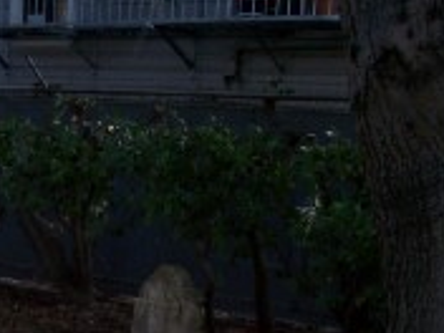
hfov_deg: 22.2
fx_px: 1077
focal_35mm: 84
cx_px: -28
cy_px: 353
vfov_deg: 17.1
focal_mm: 5.6
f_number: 2.8
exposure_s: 1/350
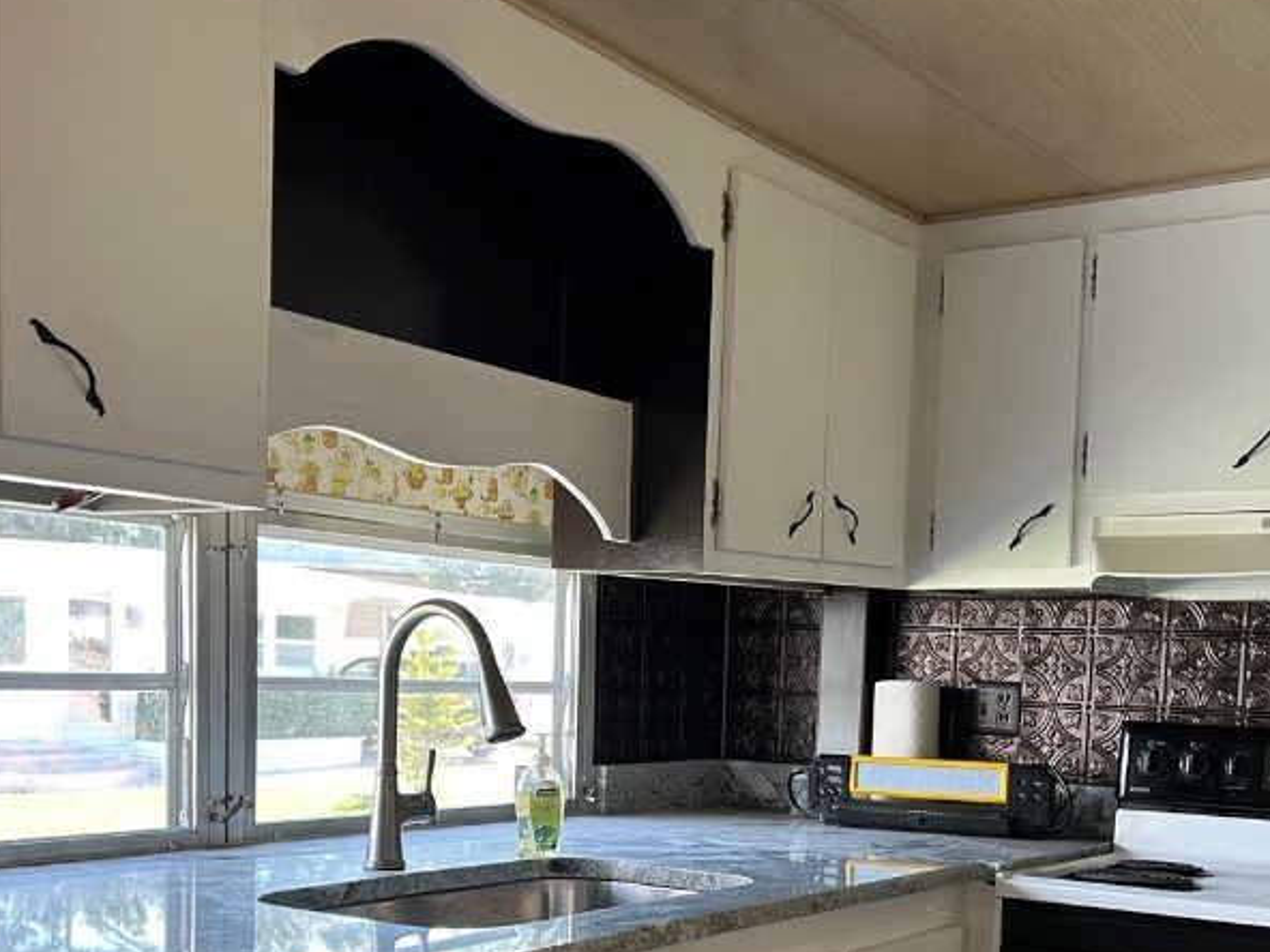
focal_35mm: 45
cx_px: 704
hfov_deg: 42.0
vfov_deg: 31.3
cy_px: 774
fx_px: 1651
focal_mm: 5.7
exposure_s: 1/121
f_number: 1.5
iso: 80
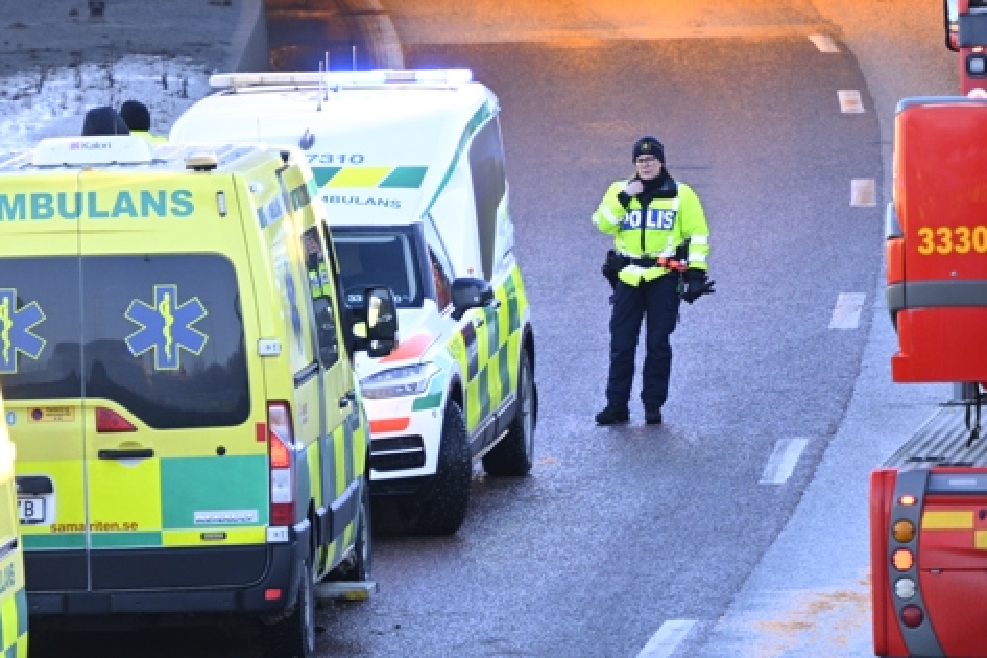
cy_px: 232
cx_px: 620
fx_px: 17320
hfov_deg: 3.3
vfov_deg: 2.2
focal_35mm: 632
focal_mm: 220
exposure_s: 1/400
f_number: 4
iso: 640
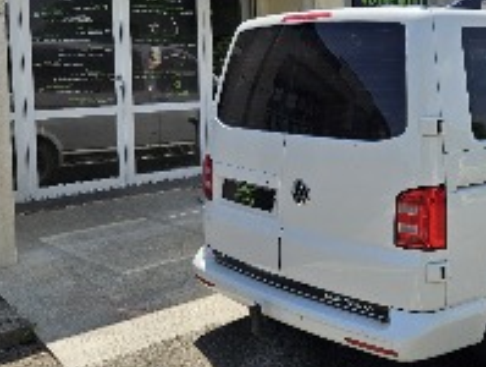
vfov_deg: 30.1
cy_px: 120
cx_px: 342
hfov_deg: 38.9
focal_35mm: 48
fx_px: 675
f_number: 1.8
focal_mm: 5.4
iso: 25
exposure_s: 1/1854
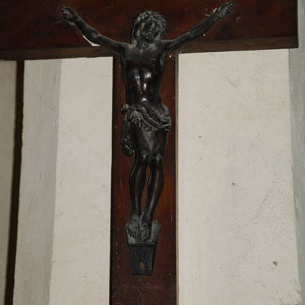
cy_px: 79
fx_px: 1665
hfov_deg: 10.5
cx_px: 147
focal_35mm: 167
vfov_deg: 10.4
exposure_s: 1/60
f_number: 5.3
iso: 100
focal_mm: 80
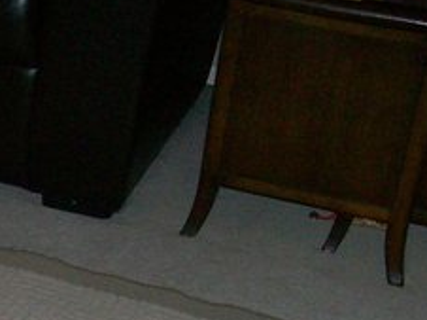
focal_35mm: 102
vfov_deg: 14.1
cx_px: -62
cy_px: 363
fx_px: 1257
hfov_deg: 18.4
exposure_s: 1/64
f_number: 2.7
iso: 140
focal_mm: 6
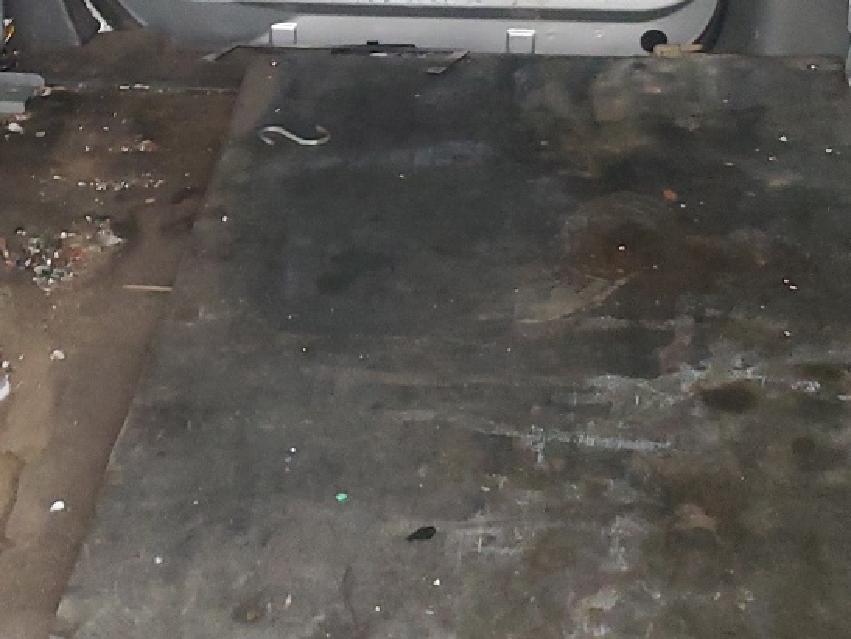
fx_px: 1870
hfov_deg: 24.9
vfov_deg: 19.2
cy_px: 100
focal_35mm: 76
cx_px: 95
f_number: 1.5
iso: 289
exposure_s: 1/15
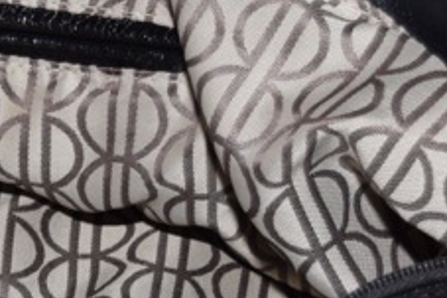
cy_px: 260
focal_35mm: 225
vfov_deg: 6.1
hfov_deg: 9.0
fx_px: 2792
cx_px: -177
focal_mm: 34
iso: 500
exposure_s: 1/60
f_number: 4.5
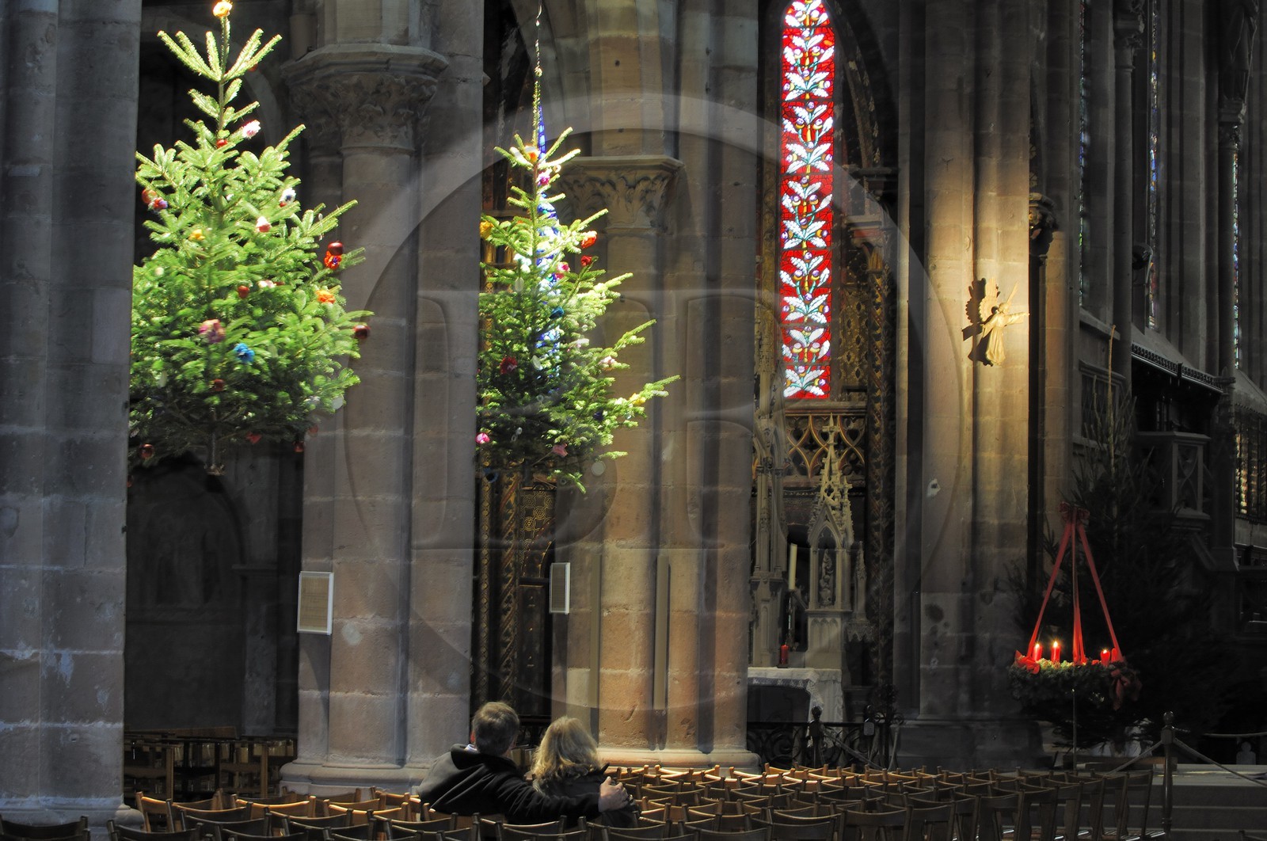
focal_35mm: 105
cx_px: 634
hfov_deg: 19.5
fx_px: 3690
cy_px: 420
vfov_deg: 13.0
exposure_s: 2.2
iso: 100
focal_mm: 70
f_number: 9
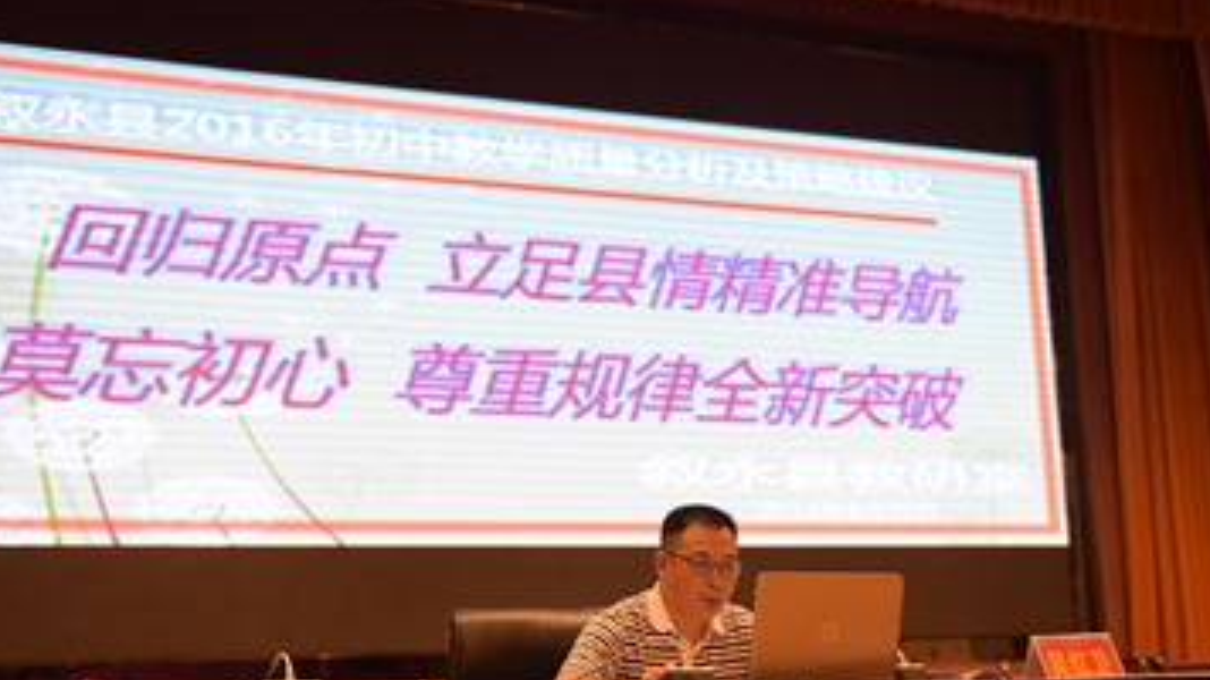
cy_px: 500
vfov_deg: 23.7
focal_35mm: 50
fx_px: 1604
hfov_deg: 41.3
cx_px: 612
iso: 2000
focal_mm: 34
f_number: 2.8
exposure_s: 1/400
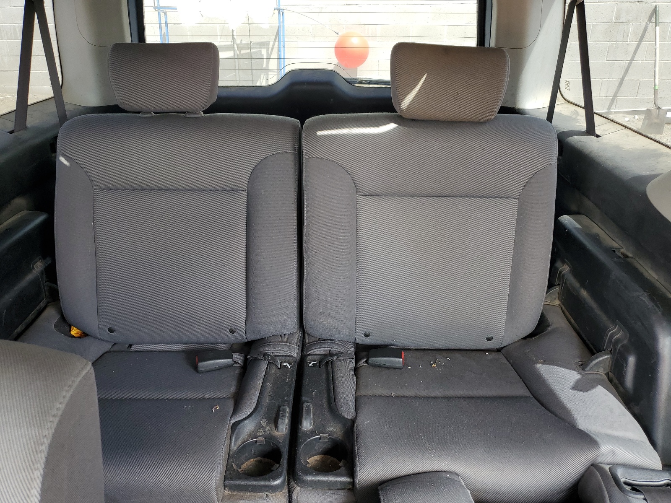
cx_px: 336
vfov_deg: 53.1
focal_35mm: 26
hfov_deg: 67.3
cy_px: 252
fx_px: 504
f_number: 1.5
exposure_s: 1/60.2
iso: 50
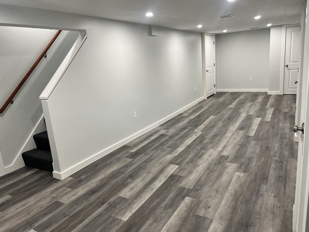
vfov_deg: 53.1
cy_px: 116
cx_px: 154
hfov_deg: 67.3
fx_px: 232
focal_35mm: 26
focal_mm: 5.7
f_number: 1.5
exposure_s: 1/60
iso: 80
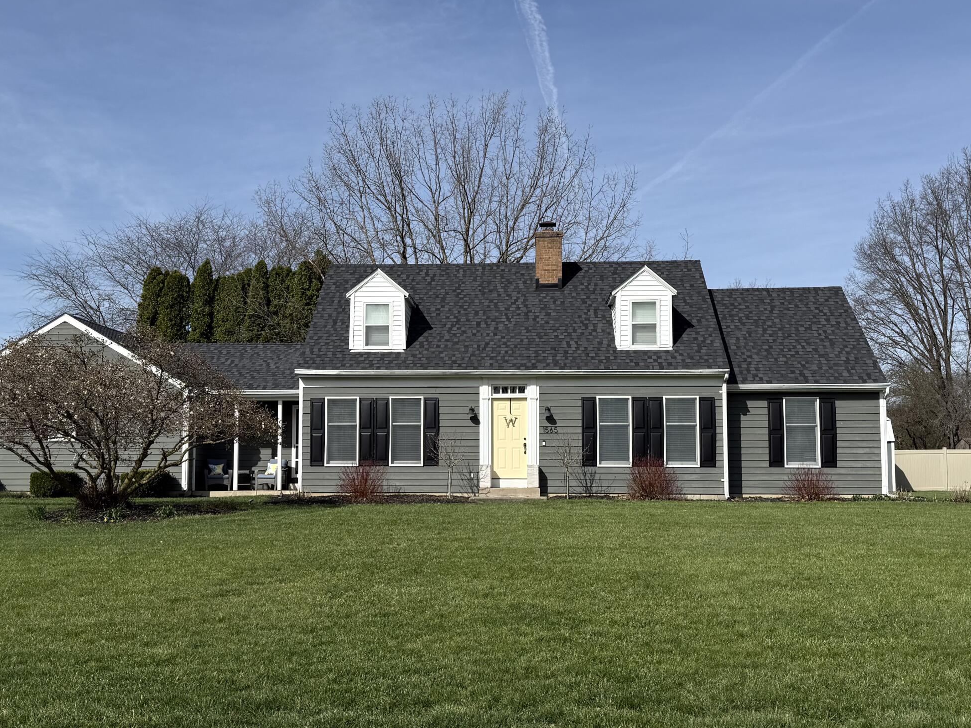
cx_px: 477
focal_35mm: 37
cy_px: 398
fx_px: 1038
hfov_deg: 50.1
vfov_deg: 38.6
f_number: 1.78
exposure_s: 1/6711
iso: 80
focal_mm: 6.76
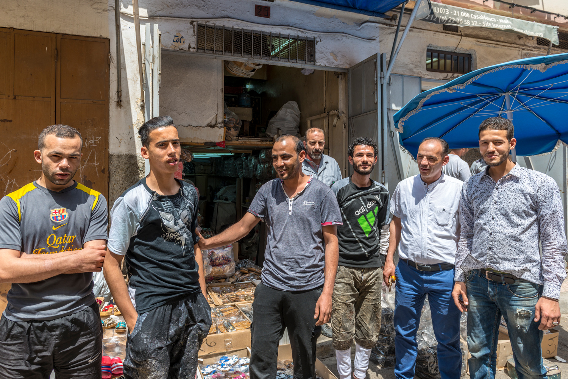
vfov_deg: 53.2
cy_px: 190
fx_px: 379
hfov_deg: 73.7
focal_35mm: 24
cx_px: 284
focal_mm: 24
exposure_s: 1/250
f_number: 7.1
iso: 100
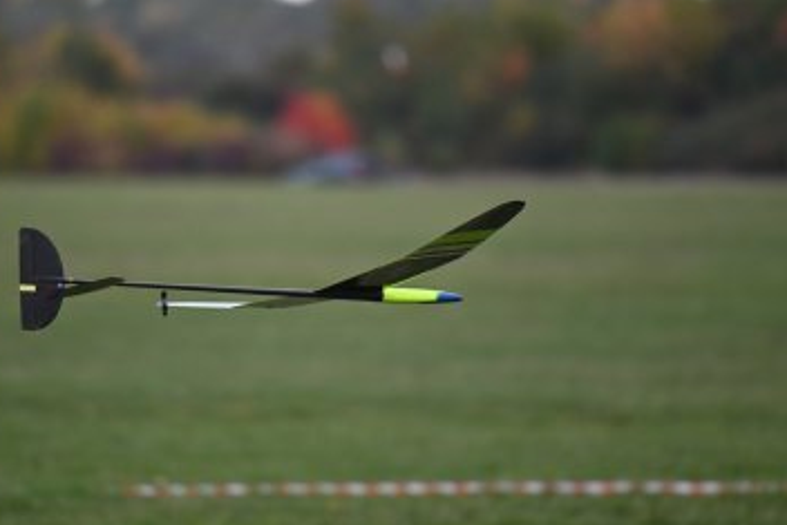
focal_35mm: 565
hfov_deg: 3.6
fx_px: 12356
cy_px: 190
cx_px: 307
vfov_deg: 2.4
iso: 1250
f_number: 6.3
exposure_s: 1/1250
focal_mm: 400
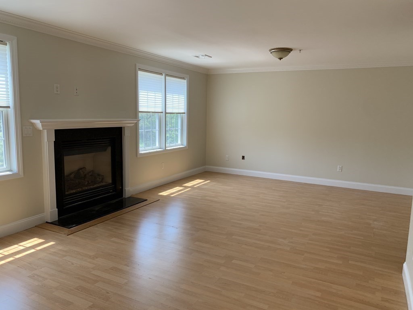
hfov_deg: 67.3
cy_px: 155
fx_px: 310
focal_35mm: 26
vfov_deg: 53.1
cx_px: 206
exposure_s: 1/121
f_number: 1.8
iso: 50
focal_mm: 4.25
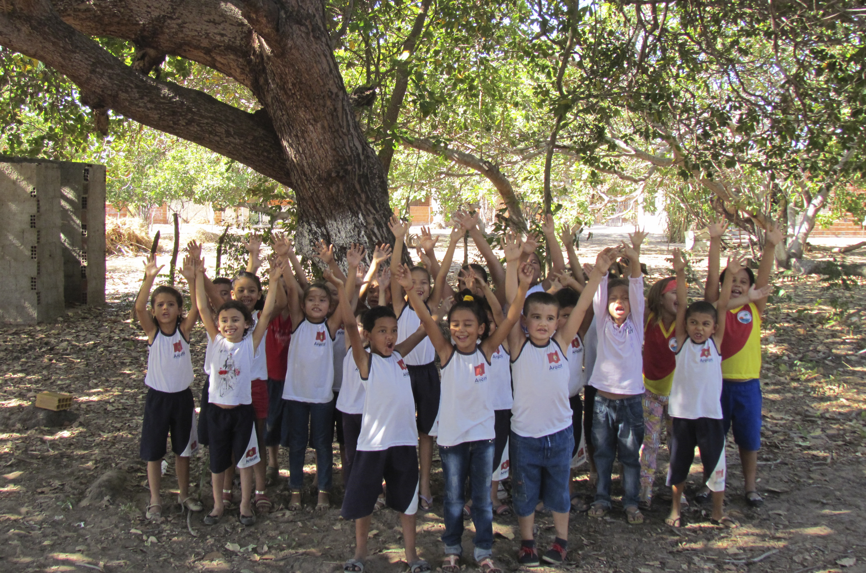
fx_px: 2088
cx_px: 433
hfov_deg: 23.4
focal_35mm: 87
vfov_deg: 15.6
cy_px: 286
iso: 800
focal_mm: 58
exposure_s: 1/125
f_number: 5.6
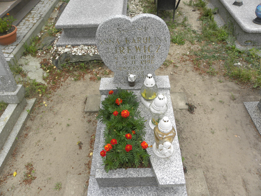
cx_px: 130
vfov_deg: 53.1
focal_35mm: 26
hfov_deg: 67.3
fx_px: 196
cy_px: 98
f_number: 4
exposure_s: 1/170
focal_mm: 4.6
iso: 64
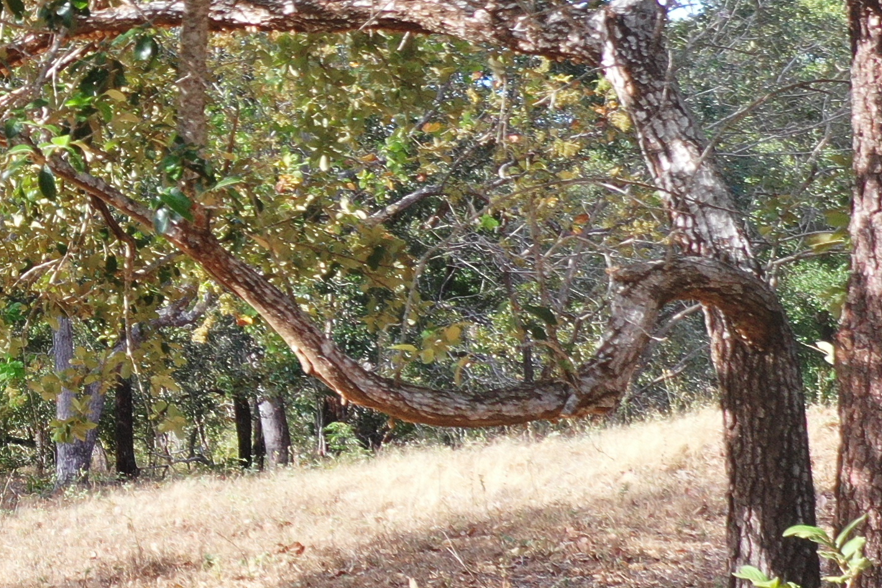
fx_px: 2646
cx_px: -418
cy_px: 67
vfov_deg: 12.6
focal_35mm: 108
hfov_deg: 17.2
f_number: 4.5
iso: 100
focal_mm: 10.26
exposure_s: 1/160
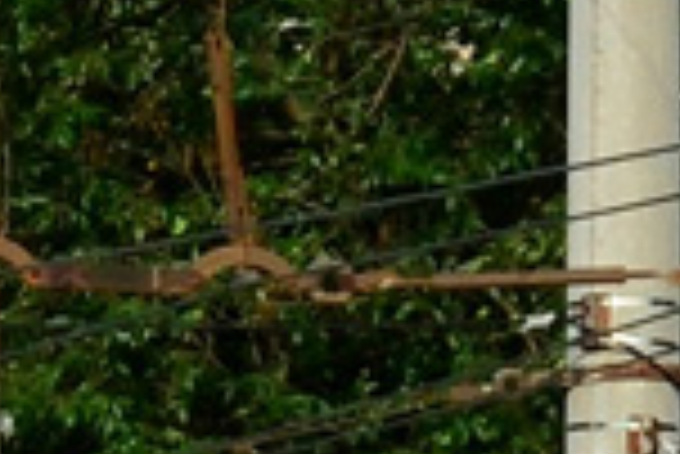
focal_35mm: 595
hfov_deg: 3.5
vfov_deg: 2.3
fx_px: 11249
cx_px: 685
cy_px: 1479
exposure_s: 1/1000
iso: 400
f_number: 8
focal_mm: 50
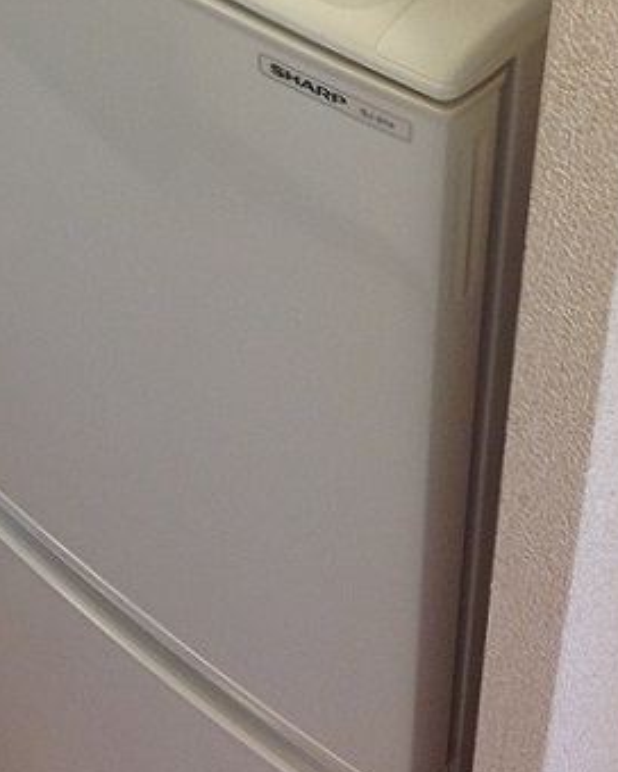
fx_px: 2103
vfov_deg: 20.4
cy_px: 79
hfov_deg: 16.6
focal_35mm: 92
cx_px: 153
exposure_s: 1/15
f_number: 2.4
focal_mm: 4.28
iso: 80
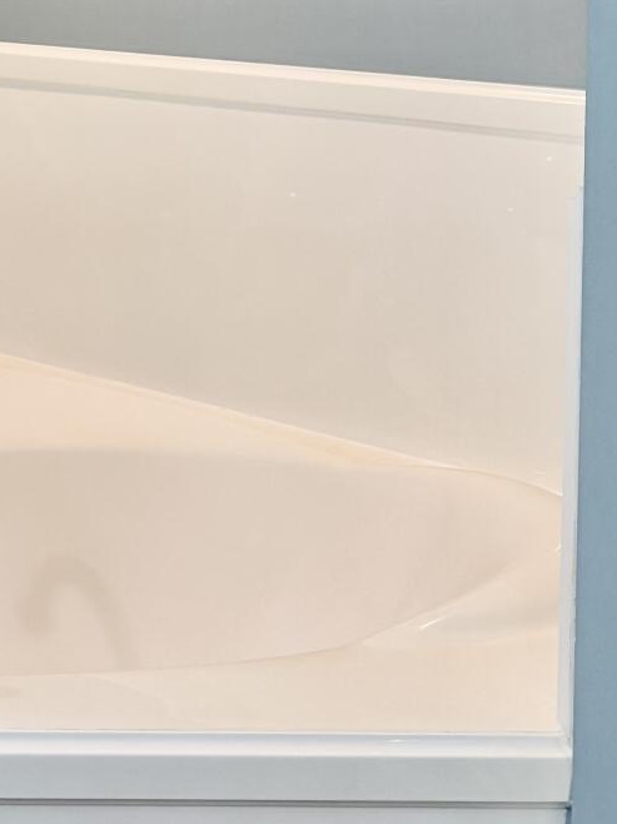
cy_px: -34
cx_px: -258
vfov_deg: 25.2
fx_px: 1736
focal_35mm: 73
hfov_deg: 18.3
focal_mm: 6.76
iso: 160
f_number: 1.78
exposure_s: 1/60
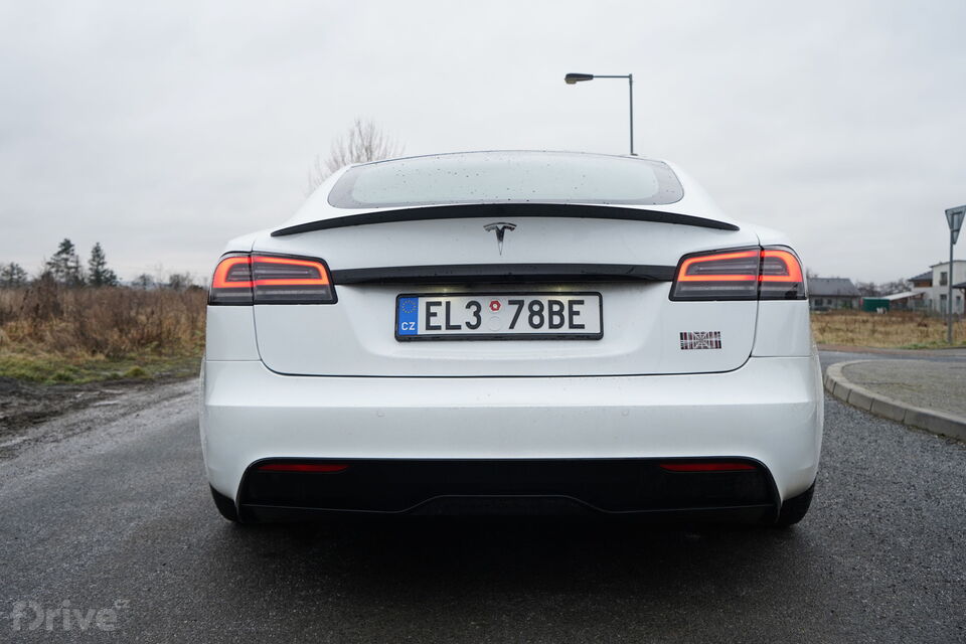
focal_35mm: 34
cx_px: 483
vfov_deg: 38.9
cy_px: 322
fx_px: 912
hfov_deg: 55.8
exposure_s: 1/160
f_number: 6.3
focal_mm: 34
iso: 500
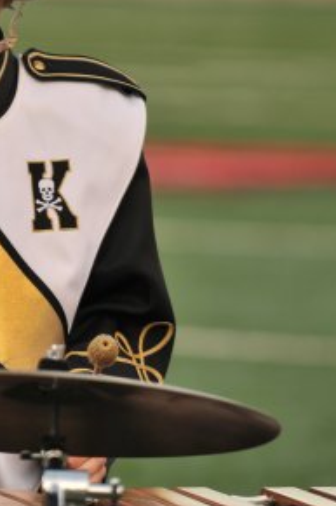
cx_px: 10
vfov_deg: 3.3
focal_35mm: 619
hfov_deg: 2.2
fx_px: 8696
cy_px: 226
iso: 200
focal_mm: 200
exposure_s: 1/500
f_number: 2.8
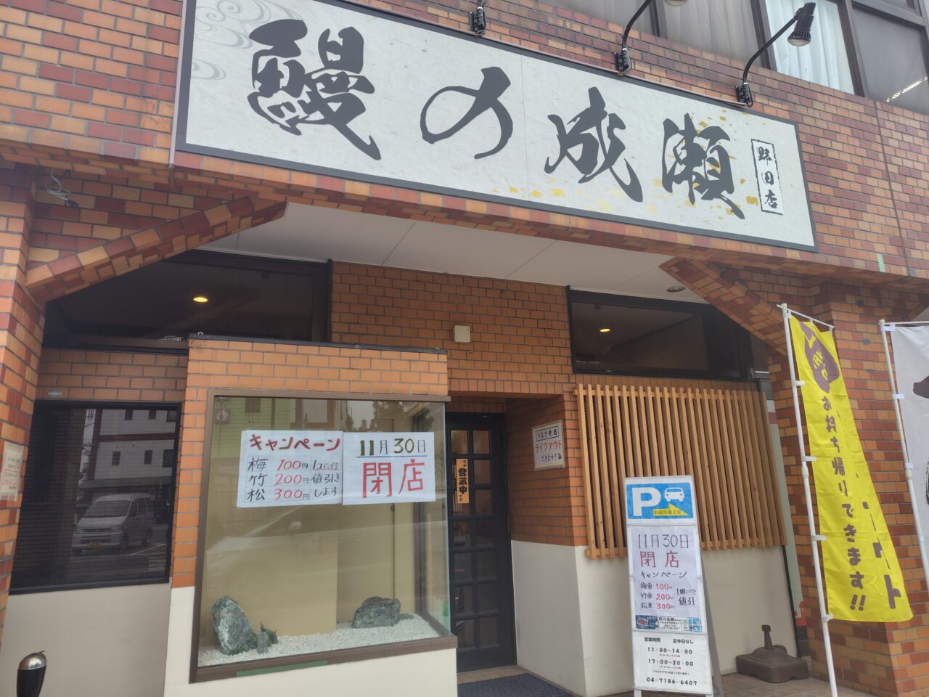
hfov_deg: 73.9
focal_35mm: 23
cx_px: 464
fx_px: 617
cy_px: 348
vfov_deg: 58.9
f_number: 1.9
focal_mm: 5.6
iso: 50
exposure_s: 1/321
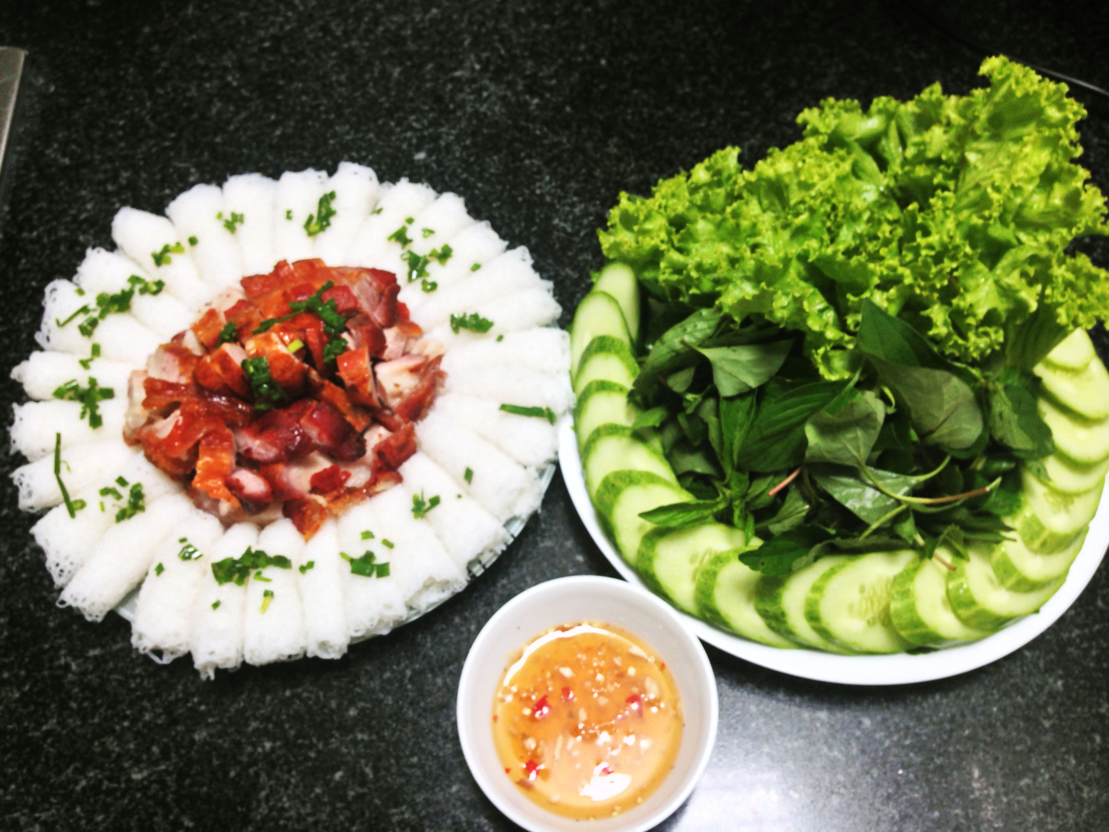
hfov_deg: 55.4
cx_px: 554
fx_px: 1057
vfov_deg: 42.9
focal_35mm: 33
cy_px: 416
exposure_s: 1/24
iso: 50
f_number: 2.4
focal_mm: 4.12
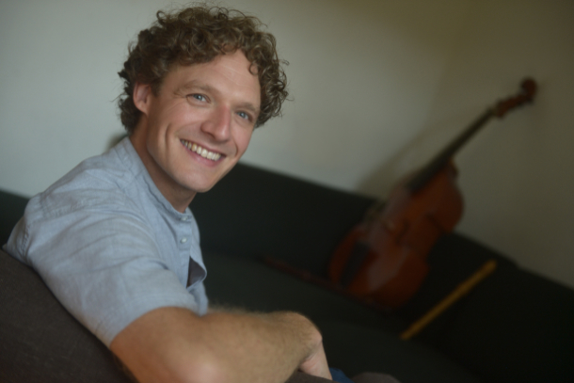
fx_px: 765
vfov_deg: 28.1
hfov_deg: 41.1
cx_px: 287
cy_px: 192
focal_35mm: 48
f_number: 2.8
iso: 1250
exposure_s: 1/500
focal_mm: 48
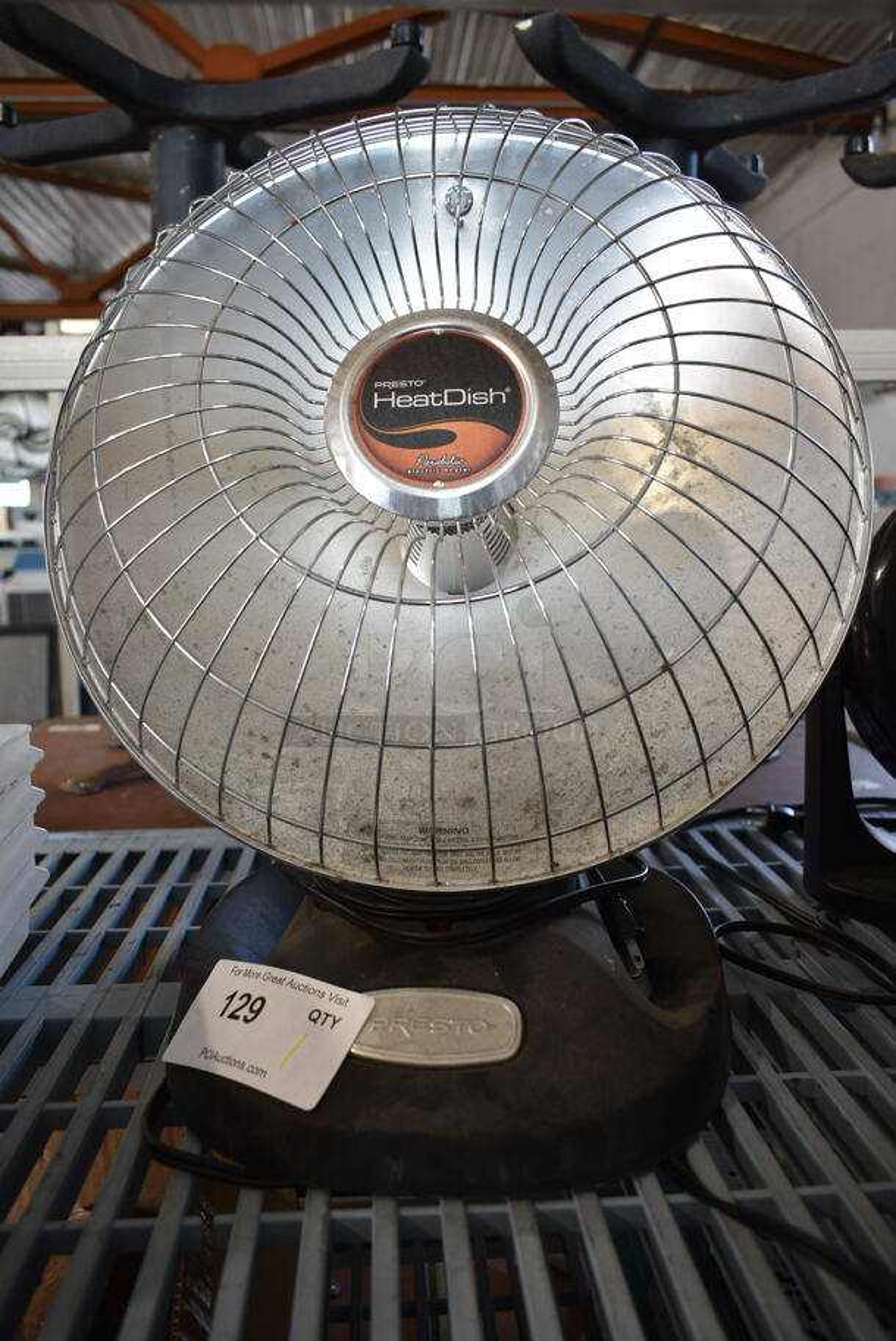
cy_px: 670
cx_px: 448
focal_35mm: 27
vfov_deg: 67.3
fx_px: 1006
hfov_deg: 48.0
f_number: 3.5
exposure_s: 1/30
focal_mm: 18
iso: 140
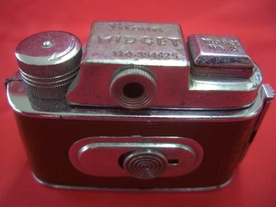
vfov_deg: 37.7
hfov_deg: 49.0
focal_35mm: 38
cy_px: 104
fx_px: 303
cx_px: 138
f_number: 2.8
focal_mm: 7.9
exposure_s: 1/40
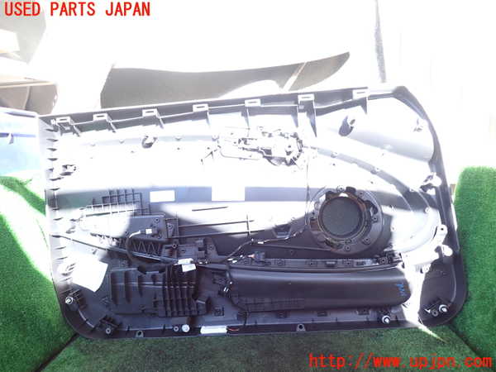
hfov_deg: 69.4
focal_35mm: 25
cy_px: 186
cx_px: 248
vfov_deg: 54.9
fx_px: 358
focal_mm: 4.5
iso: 100
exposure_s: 1/80
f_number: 2
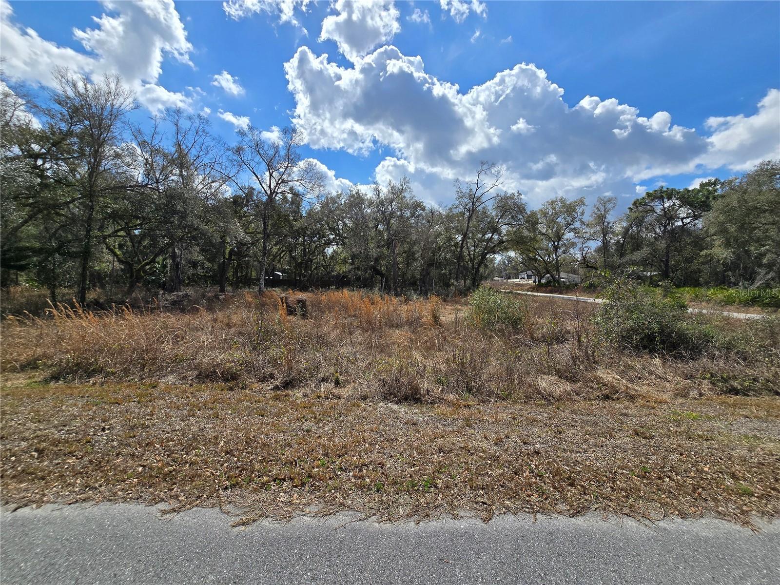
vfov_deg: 89.9
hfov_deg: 106.2
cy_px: 292
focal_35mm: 13
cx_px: 390
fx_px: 293
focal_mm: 2.2
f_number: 2.2
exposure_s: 1/4291
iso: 50
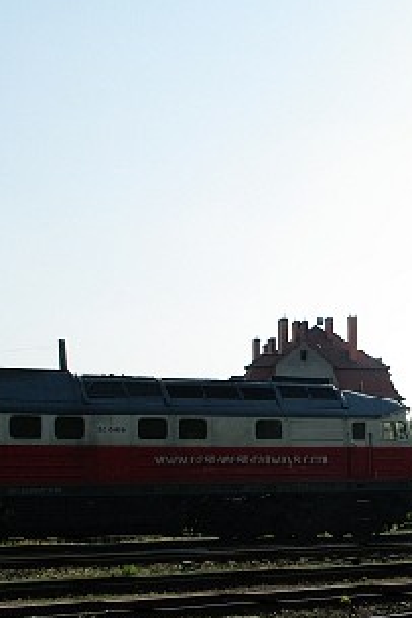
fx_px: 1217
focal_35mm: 71
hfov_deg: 18.9
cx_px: 373
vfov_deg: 28.1
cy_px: 452
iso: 400
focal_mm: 18
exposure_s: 1/500
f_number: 9.5
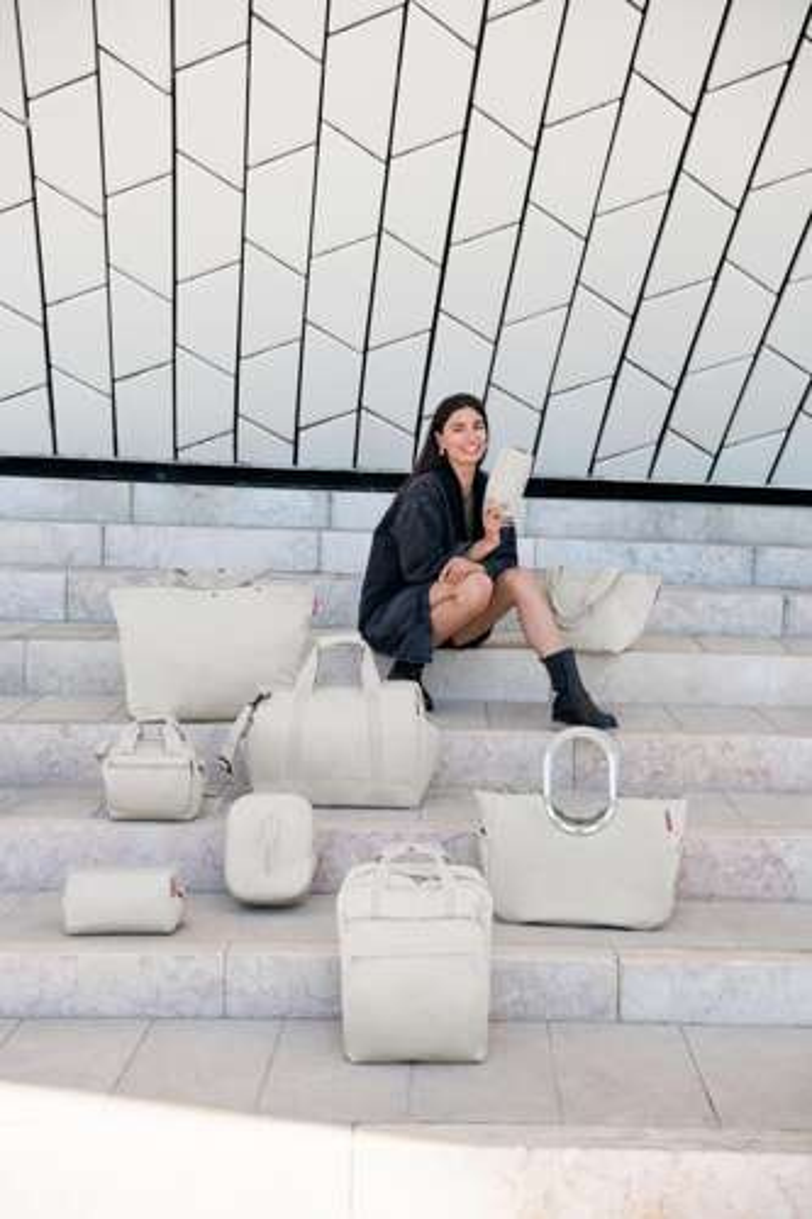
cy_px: 610
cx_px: 406
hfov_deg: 30.5
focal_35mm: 44
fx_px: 1490
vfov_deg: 44.5
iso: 200
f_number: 5
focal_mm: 44
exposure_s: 1/1000
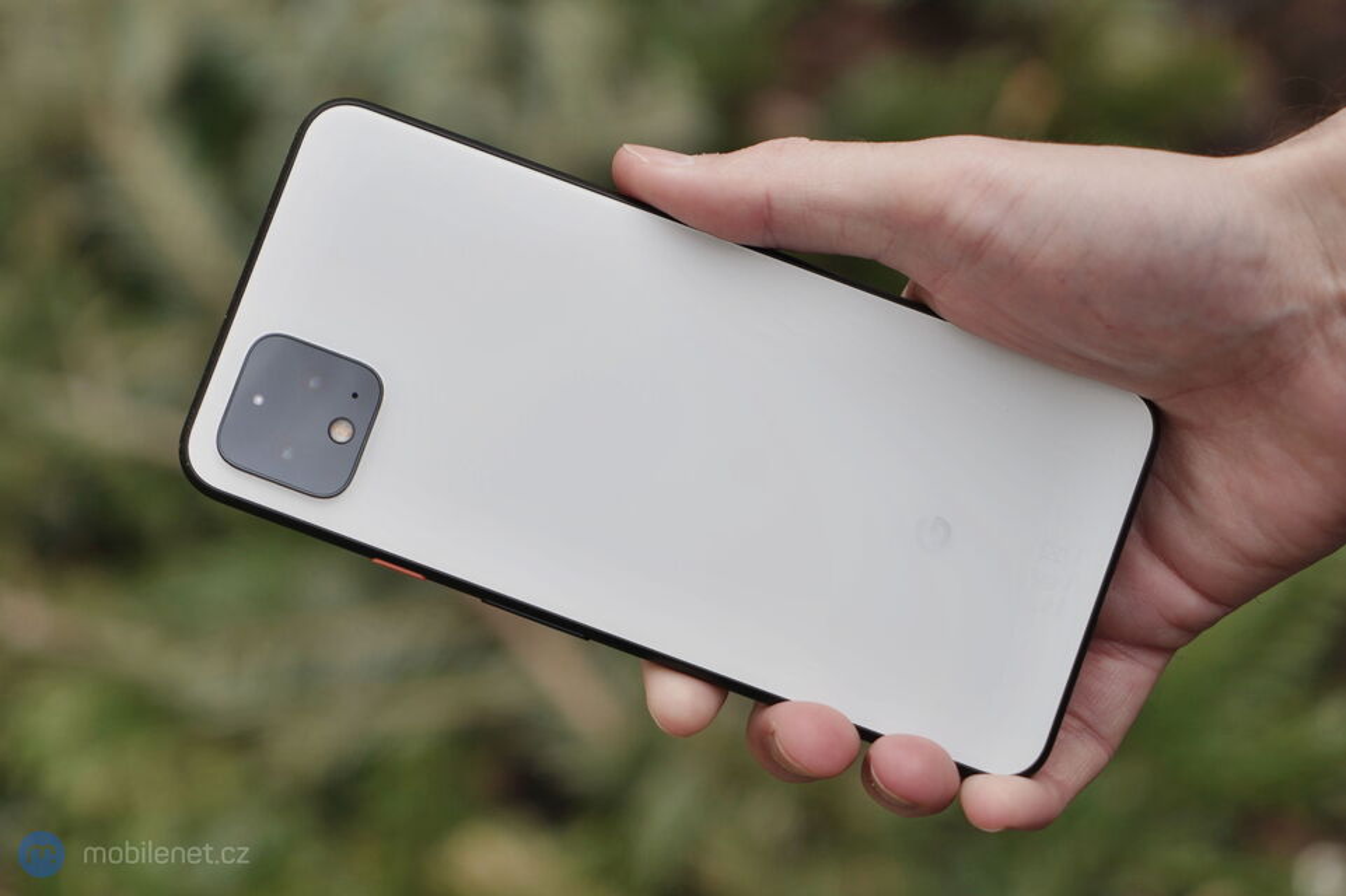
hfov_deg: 28.9
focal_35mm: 70
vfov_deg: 19.4
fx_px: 2616
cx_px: 673
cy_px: 448
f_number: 4
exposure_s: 1/160
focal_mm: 70
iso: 100
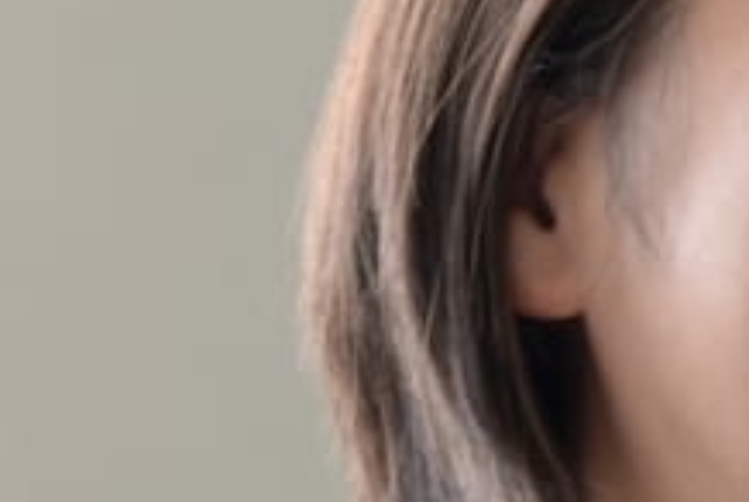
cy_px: 1033
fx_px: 7042
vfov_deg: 4.0
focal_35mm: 338
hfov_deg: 6.1
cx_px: 385
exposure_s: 1/60
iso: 200
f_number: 4
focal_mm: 48
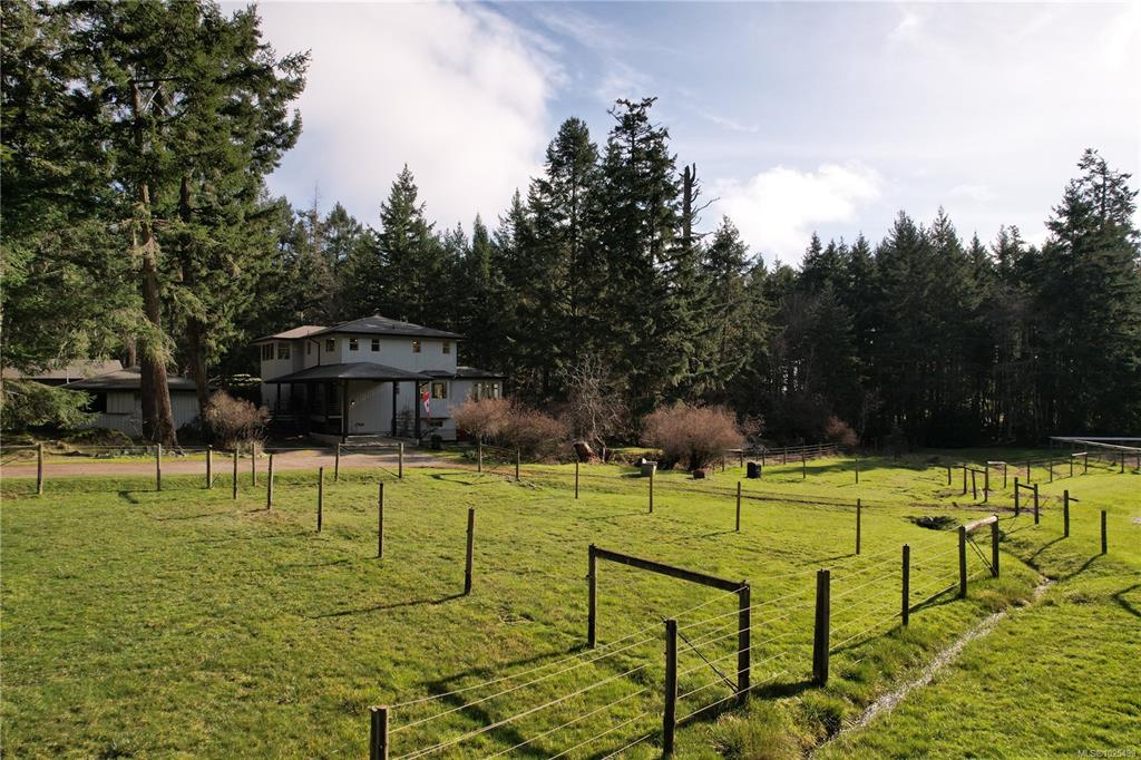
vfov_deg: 57.2
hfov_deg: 78.6
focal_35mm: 22
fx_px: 697
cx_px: 570
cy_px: 380
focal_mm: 8.38
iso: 110
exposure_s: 1/2000
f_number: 2.8
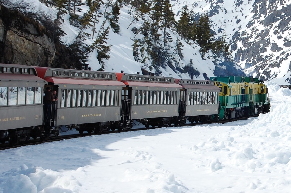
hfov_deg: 13.3
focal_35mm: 154
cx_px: 257
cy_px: 91
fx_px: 1243
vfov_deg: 8.9
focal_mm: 55
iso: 200
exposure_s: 1/500
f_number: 11
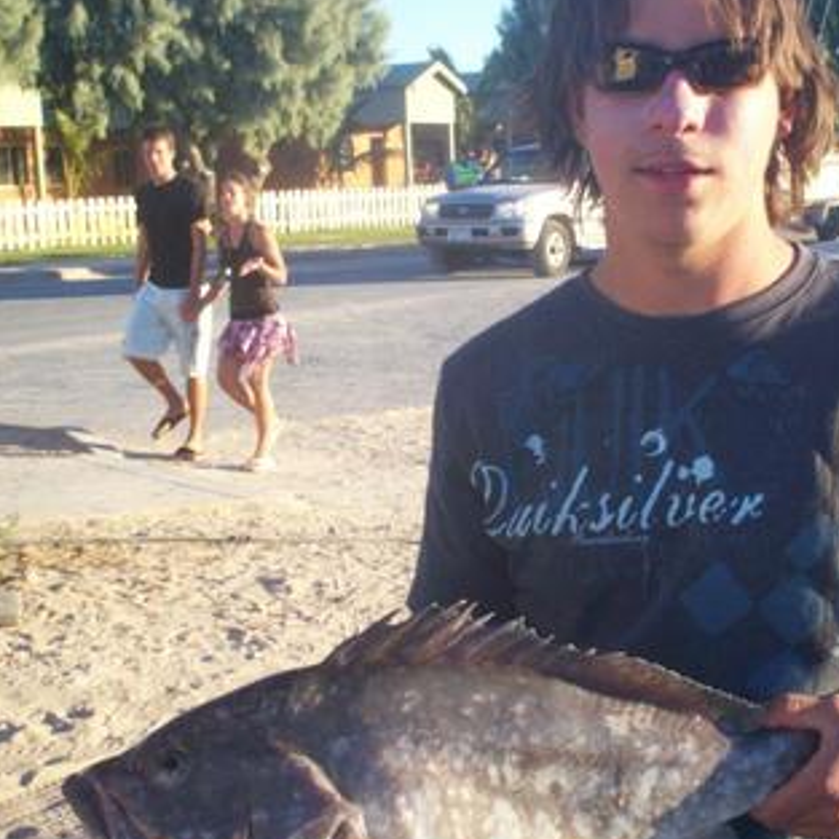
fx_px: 1782
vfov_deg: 26.5
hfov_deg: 26.4
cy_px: 407
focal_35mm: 65
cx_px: 533
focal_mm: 6
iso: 100
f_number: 4.5
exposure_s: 1/153
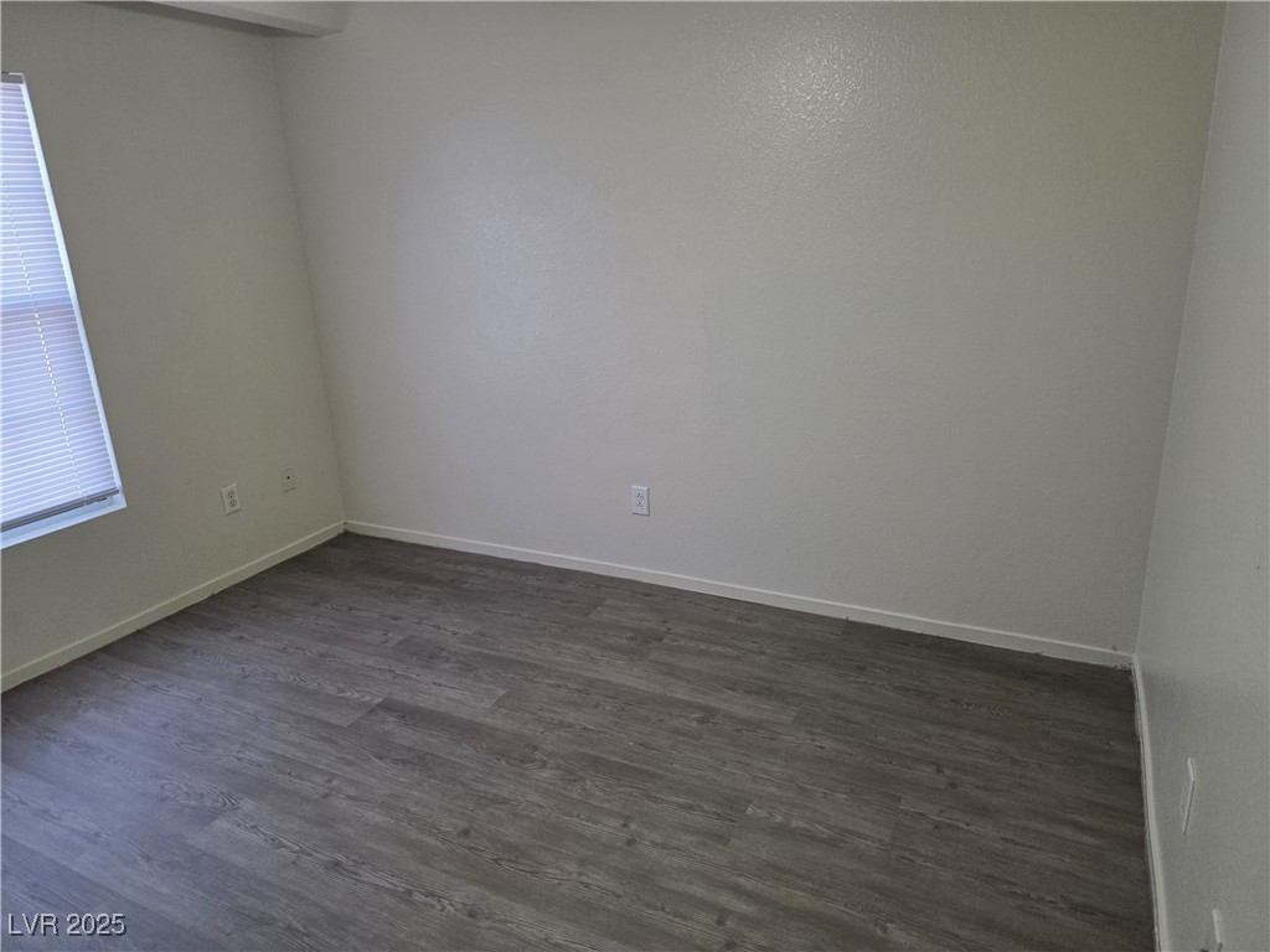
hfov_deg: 73.9
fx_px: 844
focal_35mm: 23
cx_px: 635
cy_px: 476
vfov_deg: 58.9
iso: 125
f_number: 1.7
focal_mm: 6.3
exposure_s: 1/120
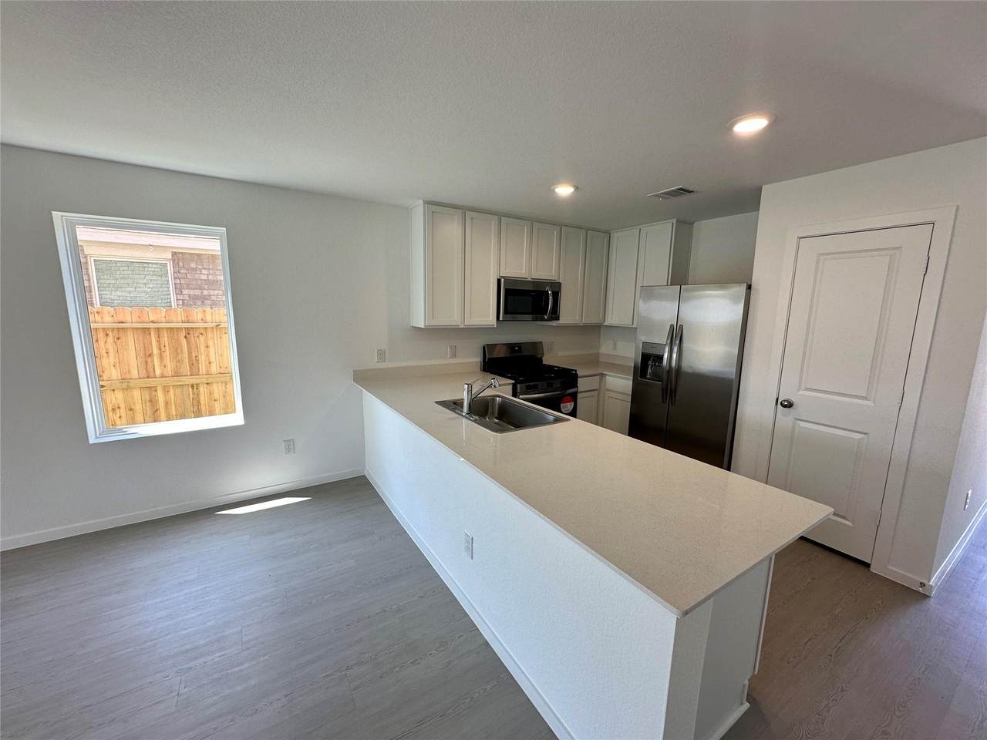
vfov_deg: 85.7
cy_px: 370
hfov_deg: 102.1
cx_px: 494
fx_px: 399
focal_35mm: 14
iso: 100
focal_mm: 2.22
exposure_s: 1/120
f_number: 2.2
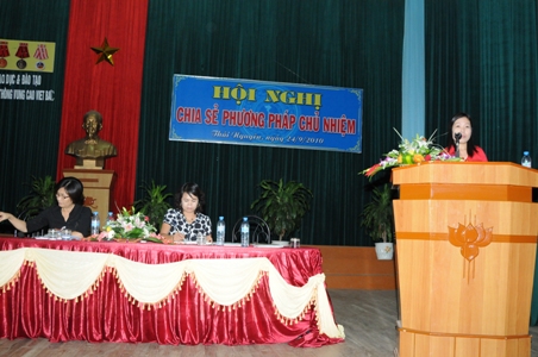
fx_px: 537
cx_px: 269
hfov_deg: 53.2
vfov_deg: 36.8
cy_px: 178
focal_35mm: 36
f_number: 8
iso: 1600
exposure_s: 1/60
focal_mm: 24
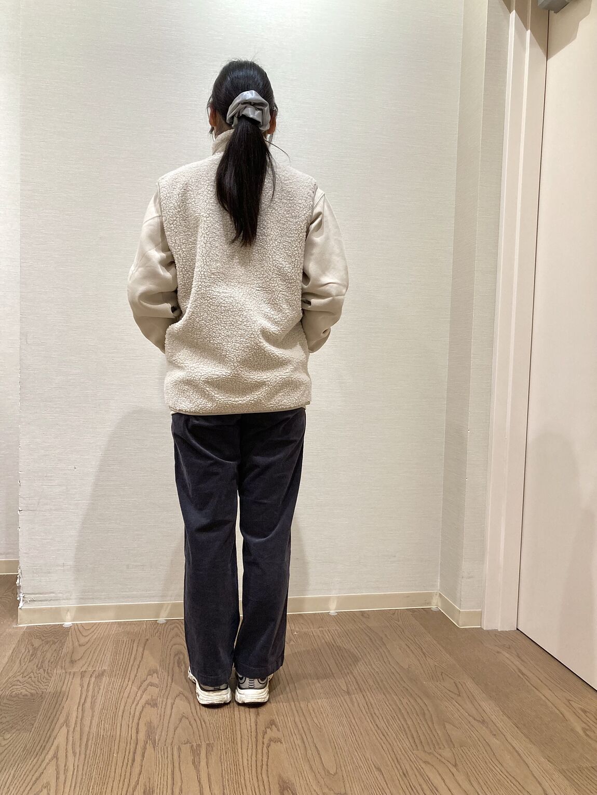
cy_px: 398
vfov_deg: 63.4
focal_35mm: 28
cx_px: 298
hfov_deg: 49.8
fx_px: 644
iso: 80
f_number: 1.8
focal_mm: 3.99
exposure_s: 1/60
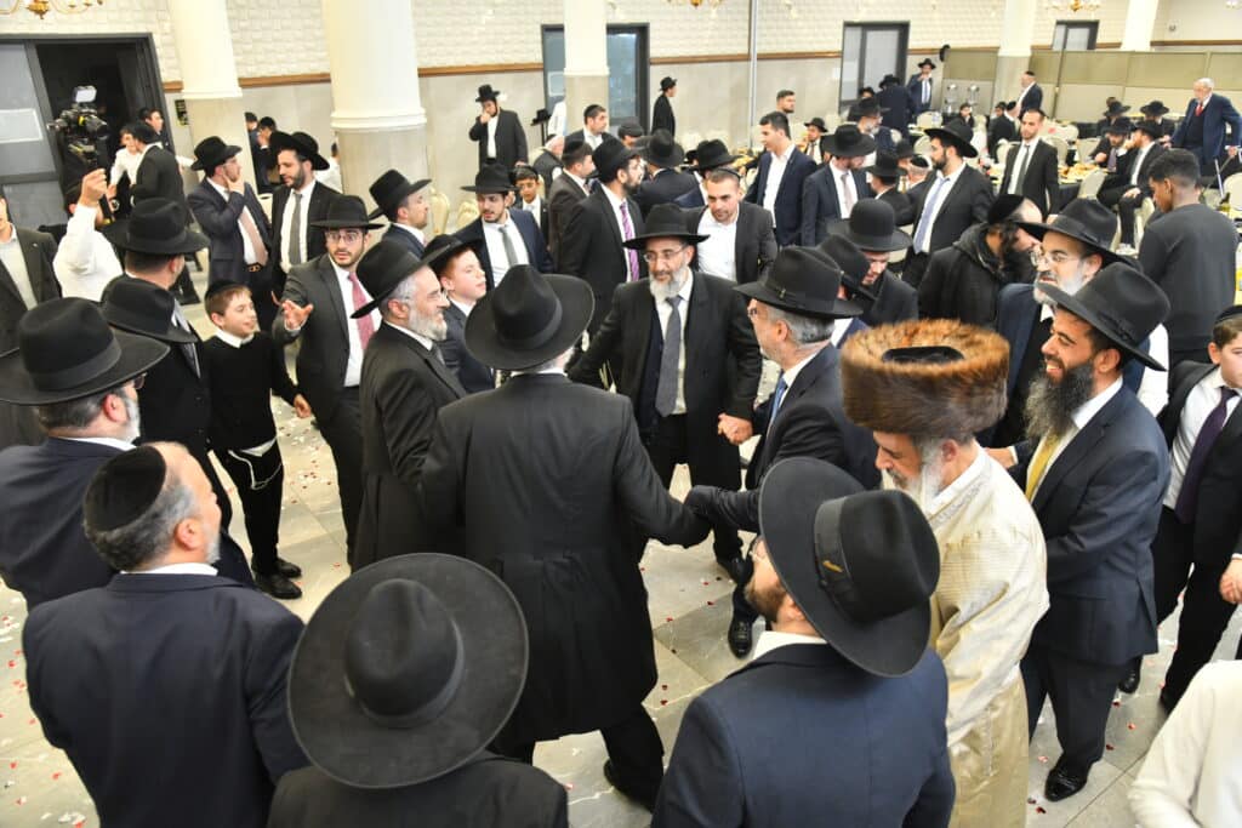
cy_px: 414
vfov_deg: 53.1
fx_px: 828
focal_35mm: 24
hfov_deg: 73.7
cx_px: 621
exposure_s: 1/125
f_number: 5.6
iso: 1000
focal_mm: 24
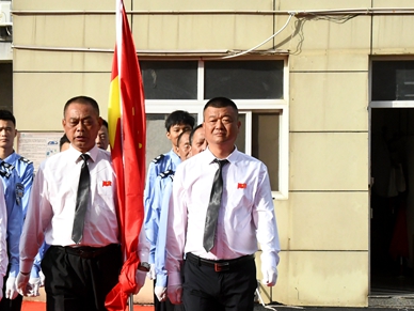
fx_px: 1232
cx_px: 80
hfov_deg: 18.9
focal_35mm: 103
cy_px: 208
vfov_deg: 14.3
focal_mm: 35
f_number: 16
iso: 2000
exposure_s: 1/1000
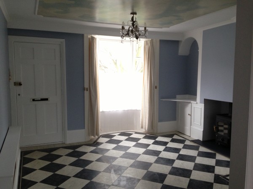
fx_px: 241
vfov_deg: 42.9
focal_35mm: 33
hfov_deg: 55.4
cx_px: 126
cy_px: 94
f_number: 2.4
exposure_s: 1/120
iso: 125
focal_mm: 4.13
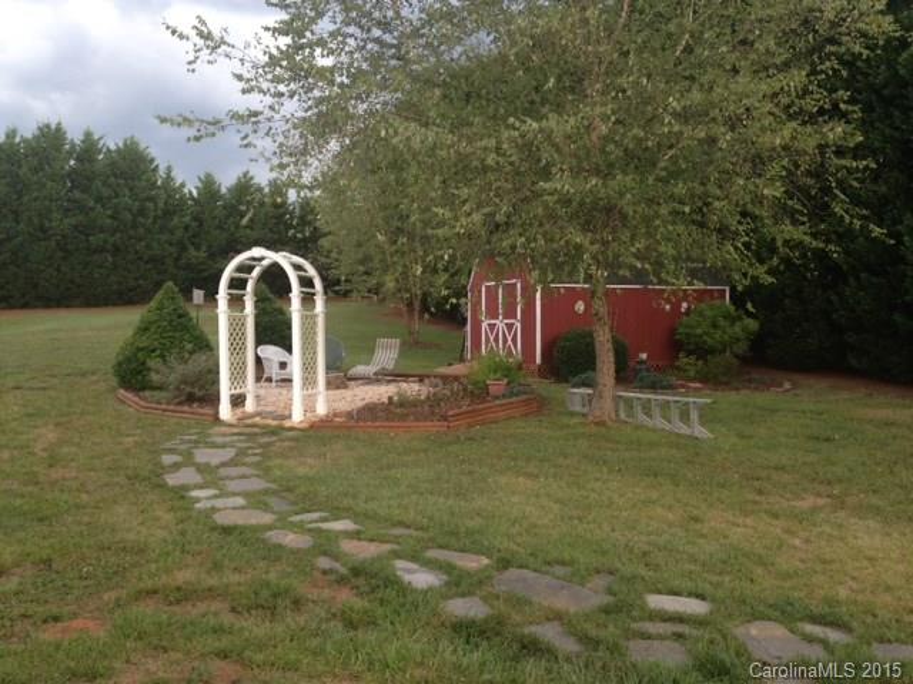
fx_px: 870
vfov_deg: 42.9
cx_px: 456
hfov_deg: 55.4
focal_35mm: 33
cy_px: 342
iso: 50
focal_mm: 4.12
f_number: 2.4
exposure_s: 1/170
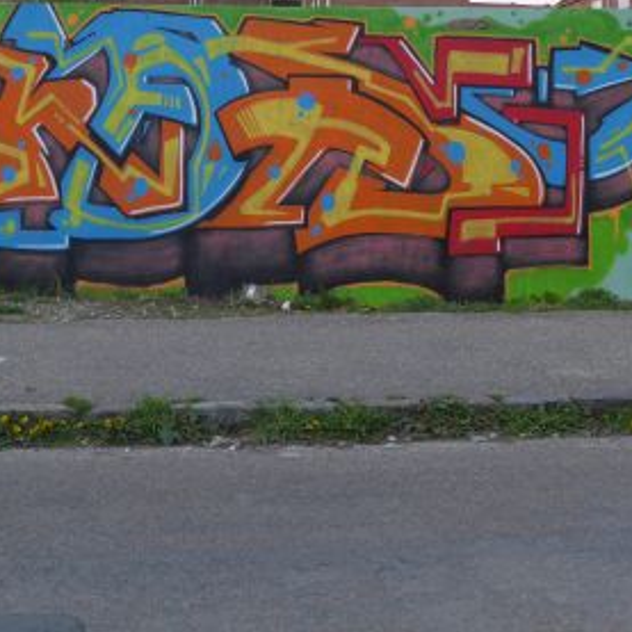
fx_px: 1219
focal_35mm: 59
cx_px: 187
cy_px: 222
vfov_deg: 28.9
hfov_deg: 28.8
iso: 160
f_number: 5
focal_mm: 8
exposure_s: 1/60
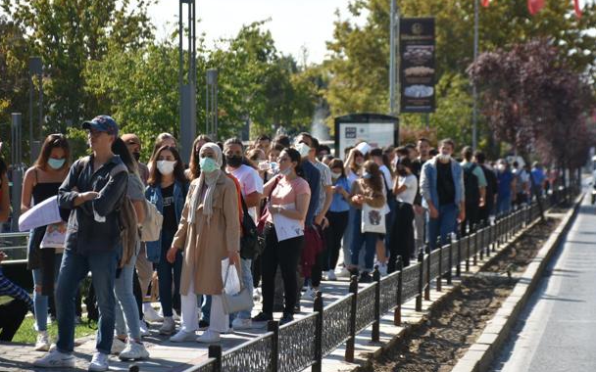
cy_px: 175
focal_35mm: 108
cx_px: 298
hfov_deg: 19.3
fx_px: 1754
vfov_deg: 12.1
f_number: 5
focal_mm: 70
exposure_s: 1/350
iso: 100
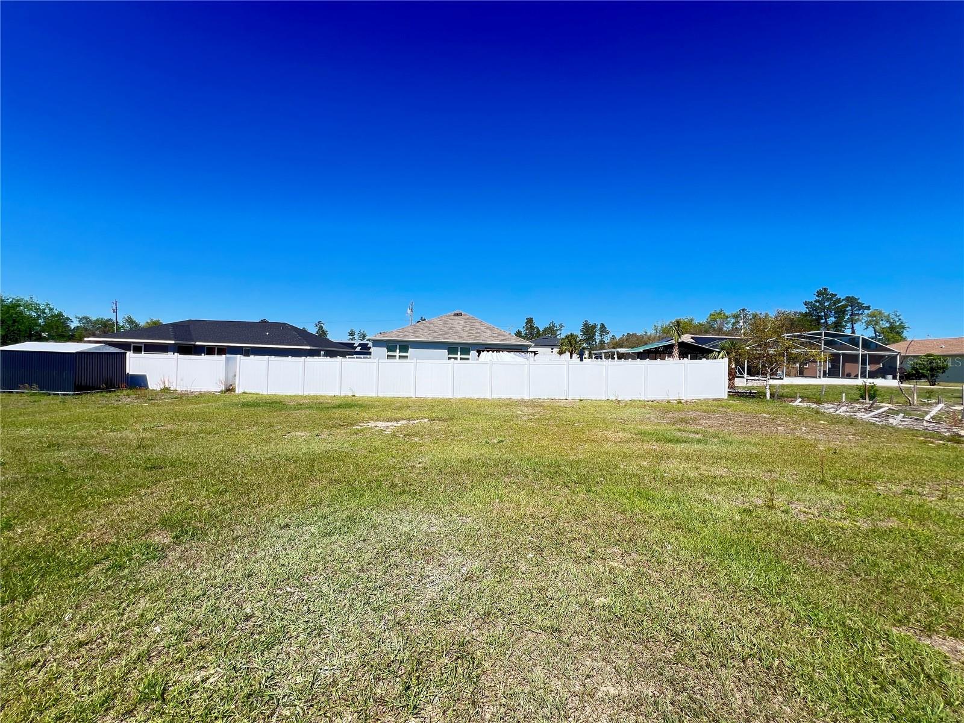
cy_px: 362
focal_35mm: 13
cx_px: 482
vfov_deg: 89.9
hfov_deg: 106.2
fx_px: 362
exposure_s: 1/791
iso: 32
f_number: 1.8
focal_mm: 1.57
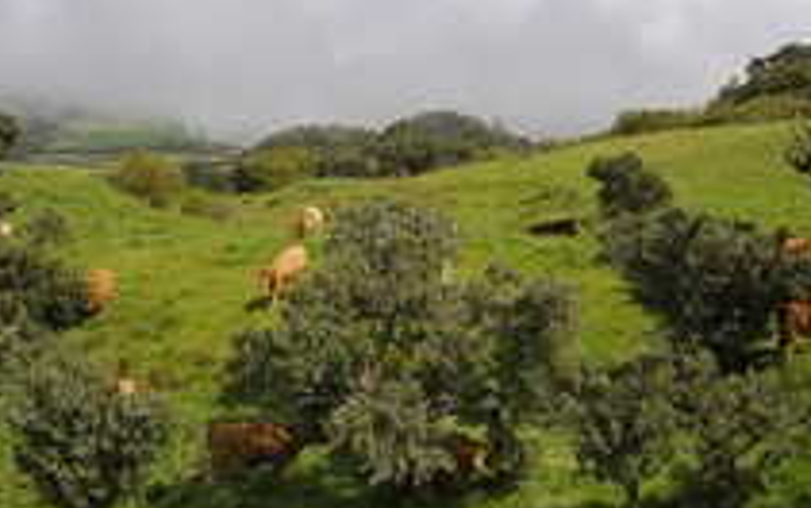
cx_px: 342
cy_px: 162
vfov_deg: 16.9
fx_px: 1702
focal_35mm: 77
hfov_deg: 26.8
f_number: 14
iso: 200
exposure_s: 1/200
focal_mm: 38
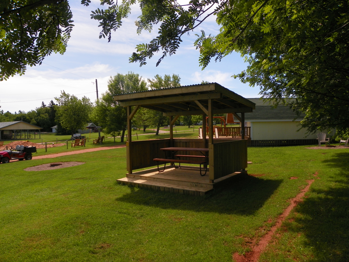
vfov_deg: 51.4
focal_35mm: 27
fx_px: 272
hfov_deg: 65.3
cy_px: 131
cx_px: 174
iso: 64
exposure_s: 1/400
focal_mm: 4.8
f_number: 5
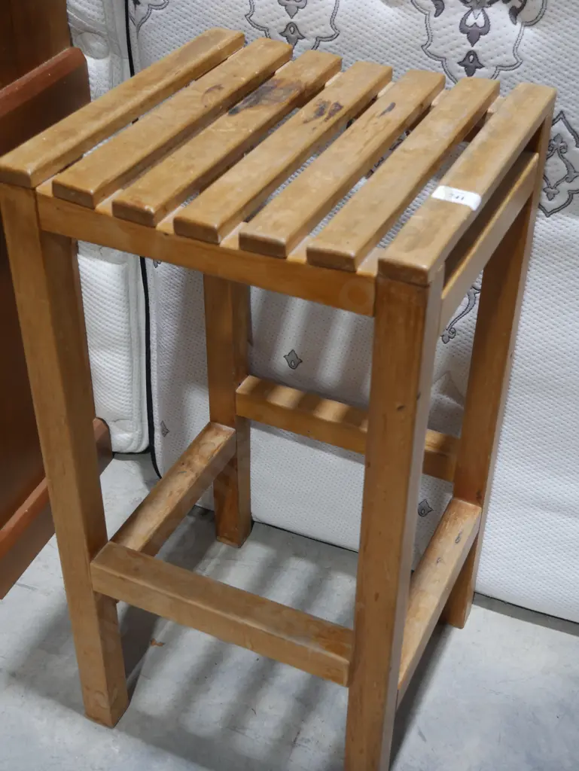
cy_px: 386
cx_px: 290
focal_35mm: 50
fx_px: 1114
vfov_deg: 38.2
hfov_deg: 29.1
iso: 500
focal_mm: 25
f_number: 5.3
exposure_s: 1/60
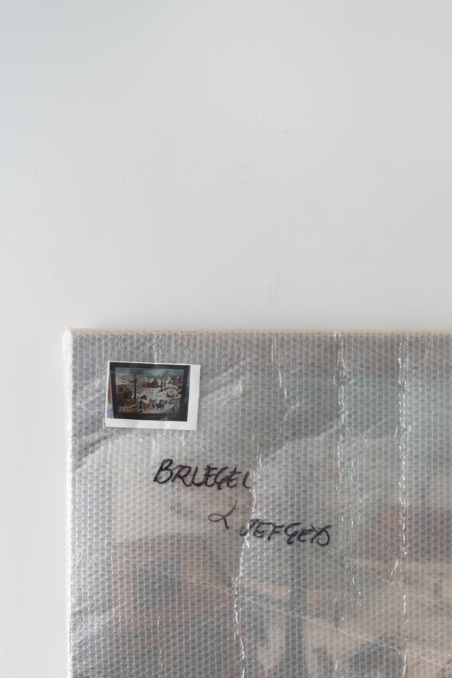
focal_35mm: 86
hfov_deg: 15.6
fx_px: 1619
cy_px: 625
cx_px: 432
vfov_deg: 23.0
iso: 64
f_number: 20
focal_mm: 44
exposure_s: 2.5
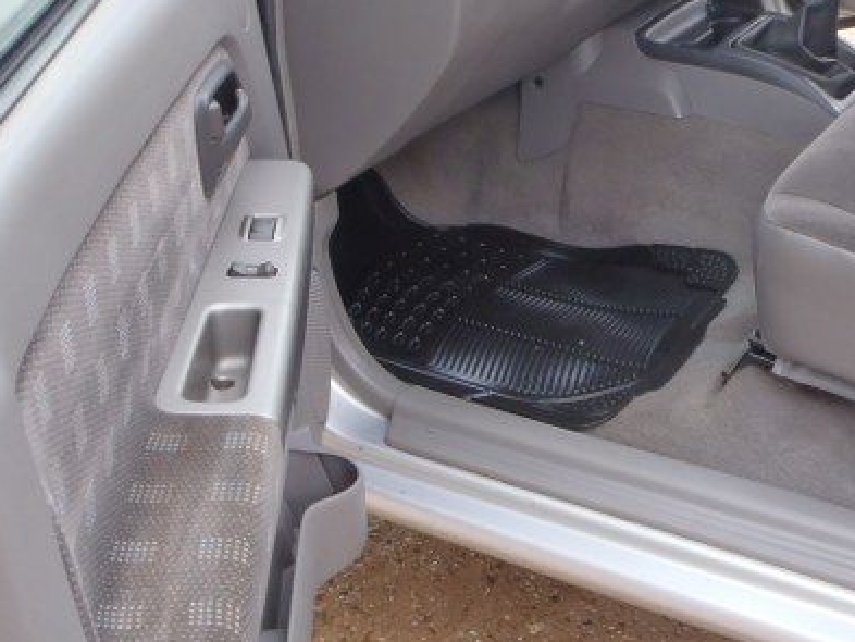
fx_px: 1408
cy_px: 192
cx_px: 655
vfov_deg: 25.5
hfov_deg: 33.0
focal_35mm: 57
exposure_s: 1/40
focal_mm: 5
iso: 100
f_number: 3.5
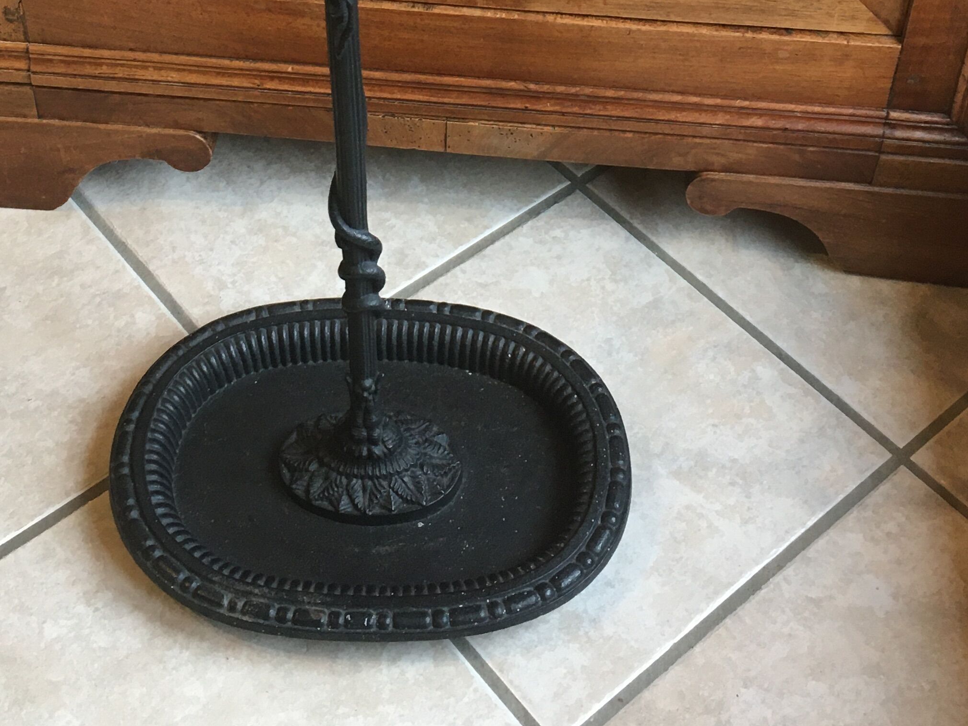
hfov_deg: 33.2
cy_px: -64
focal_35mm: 58
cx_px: 418
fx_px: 1622
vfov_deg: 23.7
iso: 100
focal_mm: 4.15
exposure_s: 1/33
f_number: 2.2
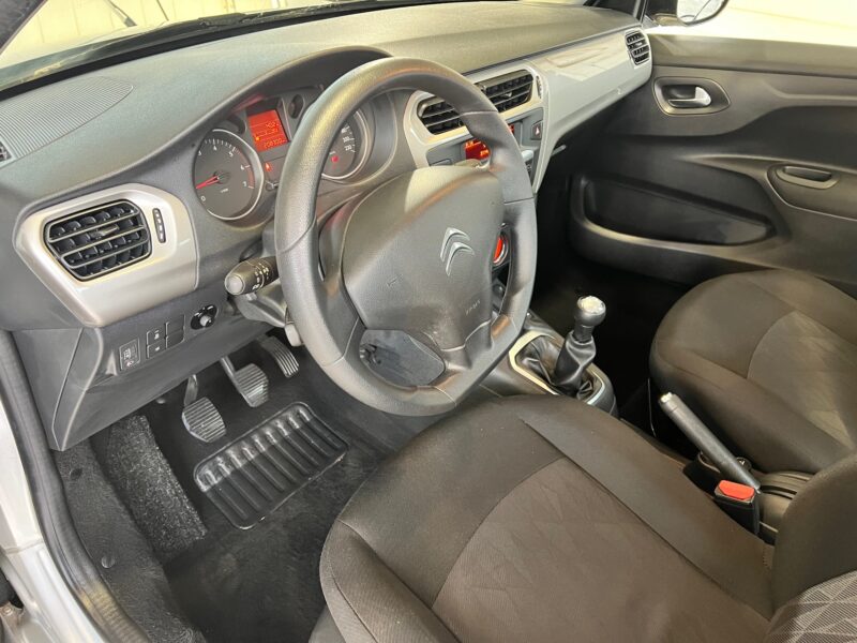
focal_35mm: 26
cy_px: 322
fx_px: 644
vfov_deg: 53.1
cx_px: 428
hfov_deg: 67.3
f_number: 1.5
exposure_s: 1/33
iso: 500
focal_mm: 5.7
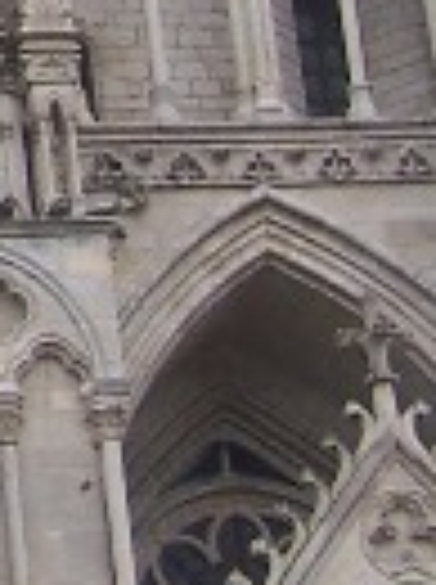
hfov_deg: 6.0
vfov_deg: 8.3
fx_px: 3943
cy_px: -266
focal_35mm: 234
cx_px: -634
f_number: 2.8
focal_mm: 6.3
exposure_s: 1/125
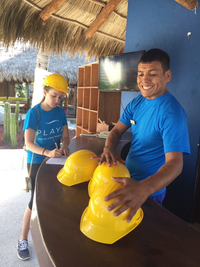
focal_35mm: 29
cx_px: 100
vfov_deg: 61.7
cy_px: 134
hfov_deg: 48.2
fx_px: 223
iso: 32
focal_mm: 4.15
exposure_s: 1/120
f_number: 2.2
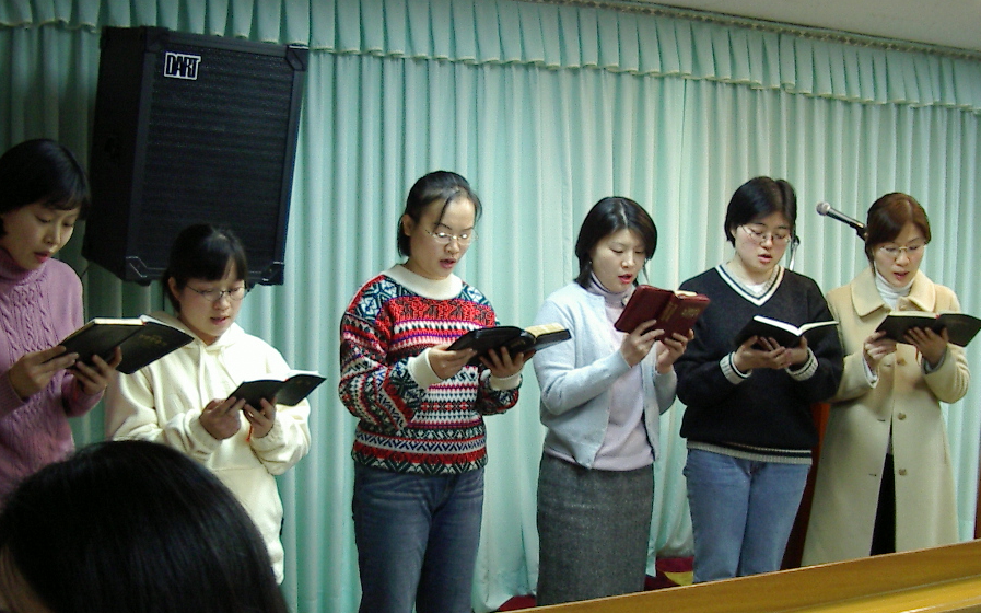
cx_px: 428
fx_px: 1229
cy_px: 363
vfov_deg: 27.9
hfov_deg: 43.4
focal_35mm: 46
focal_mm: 5.8
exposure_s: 1/15
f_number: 2.6
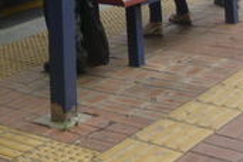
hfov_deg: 19.3
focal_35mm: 102
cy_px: -184
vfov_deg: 11.7
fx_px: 688
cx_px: -14
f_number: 2.2
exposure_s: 1/100
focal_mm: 4.3
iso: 80
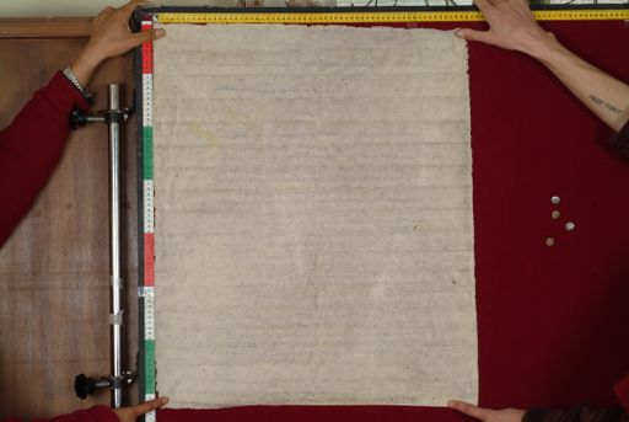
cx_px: 314
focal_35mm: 88
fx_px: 1548
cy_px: 211
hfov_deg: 23.0
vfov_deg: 15.5
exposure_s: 1/20
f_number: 13
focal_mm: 59
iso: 160
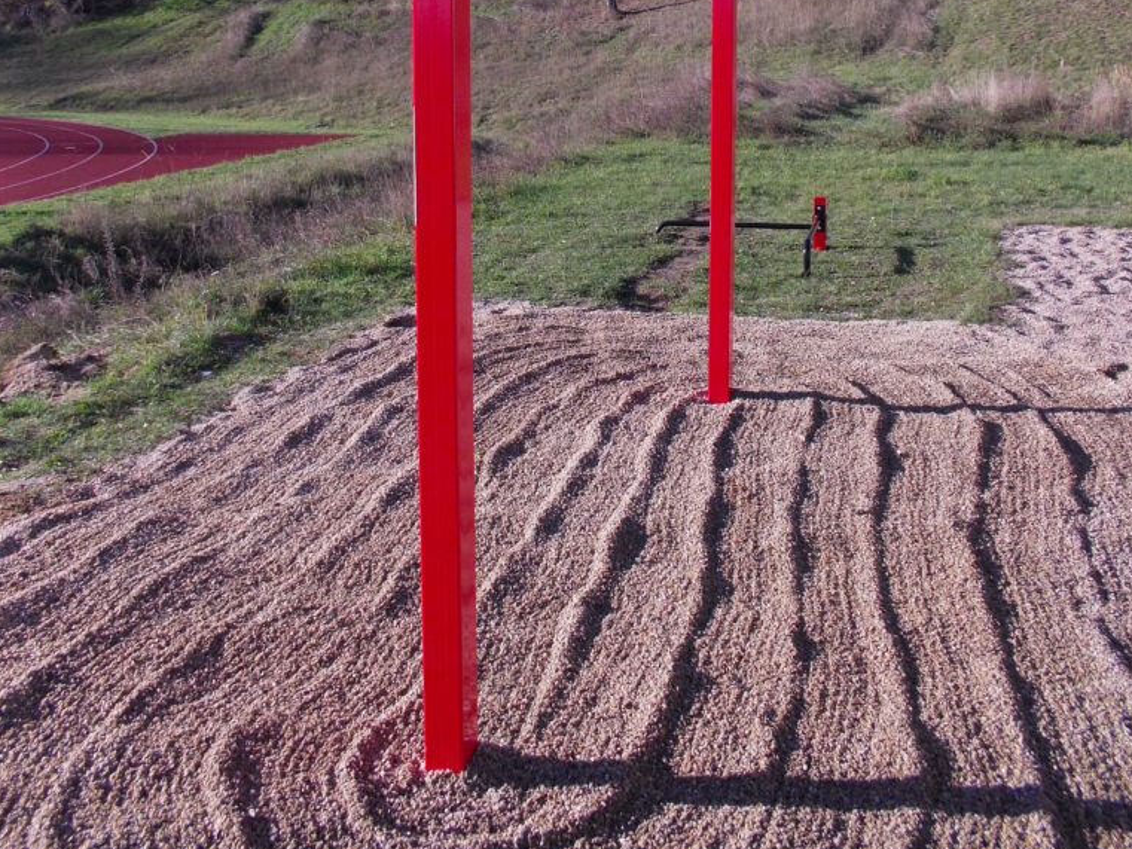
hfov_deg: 47.9
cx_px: 568
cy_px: 158
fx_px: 1276
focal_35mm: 39
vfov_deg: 35.5
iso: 80
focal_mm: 4.1
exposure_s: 1/400
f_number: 3.3
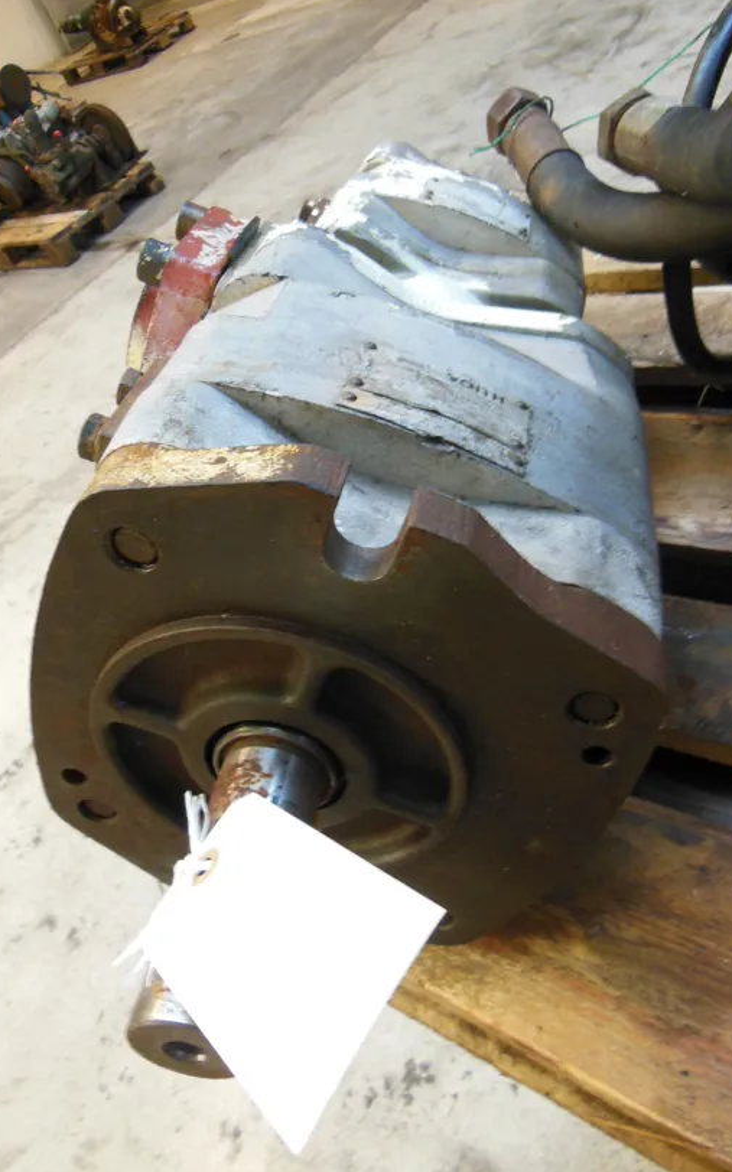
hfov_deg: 46.0
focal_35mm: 27
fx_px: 862
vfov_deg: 68.4
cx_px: 391
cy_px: 594
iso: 400
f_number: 3.5
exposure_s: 1/13
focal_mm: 4.5
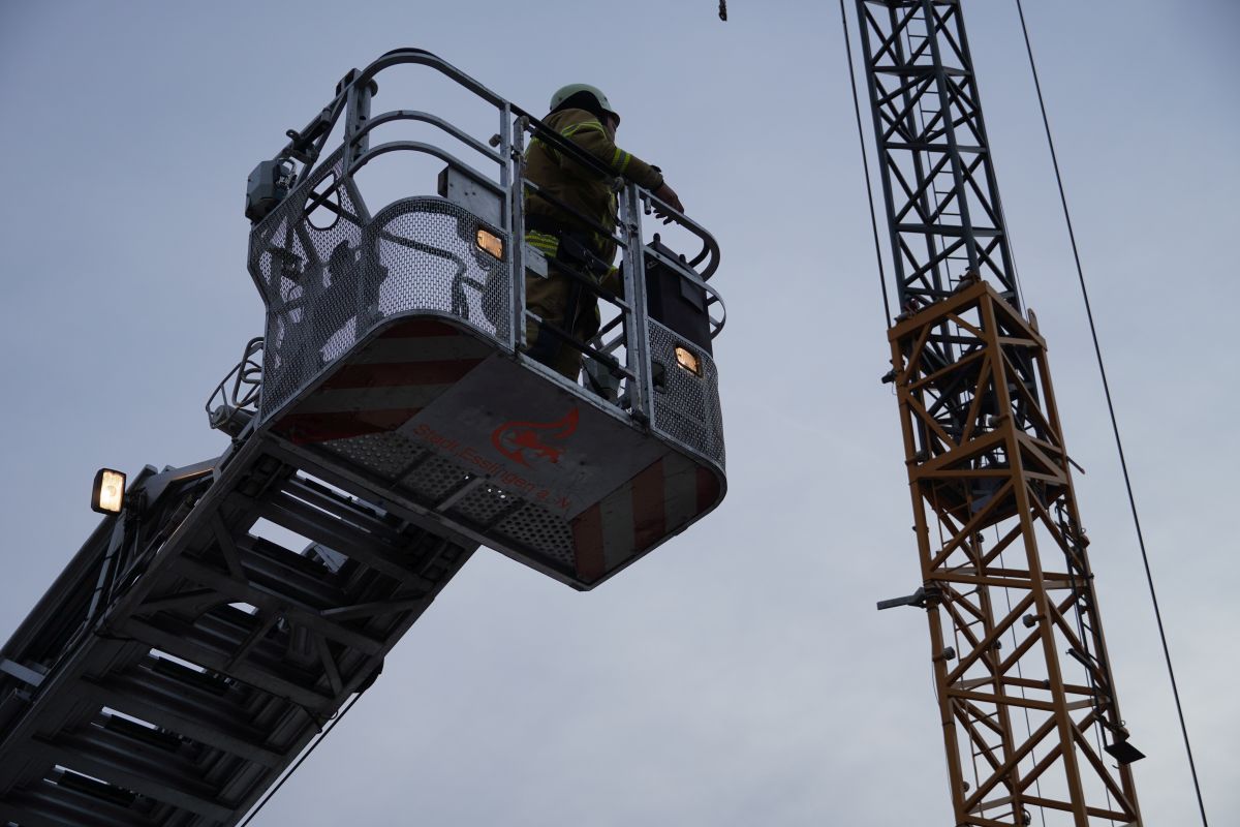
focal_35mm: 52
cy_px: 414
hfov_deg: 37.9
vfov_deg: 25.8
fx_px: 1808
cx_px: 620
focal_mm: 35
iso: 160
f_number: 4.5
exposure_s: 1/500
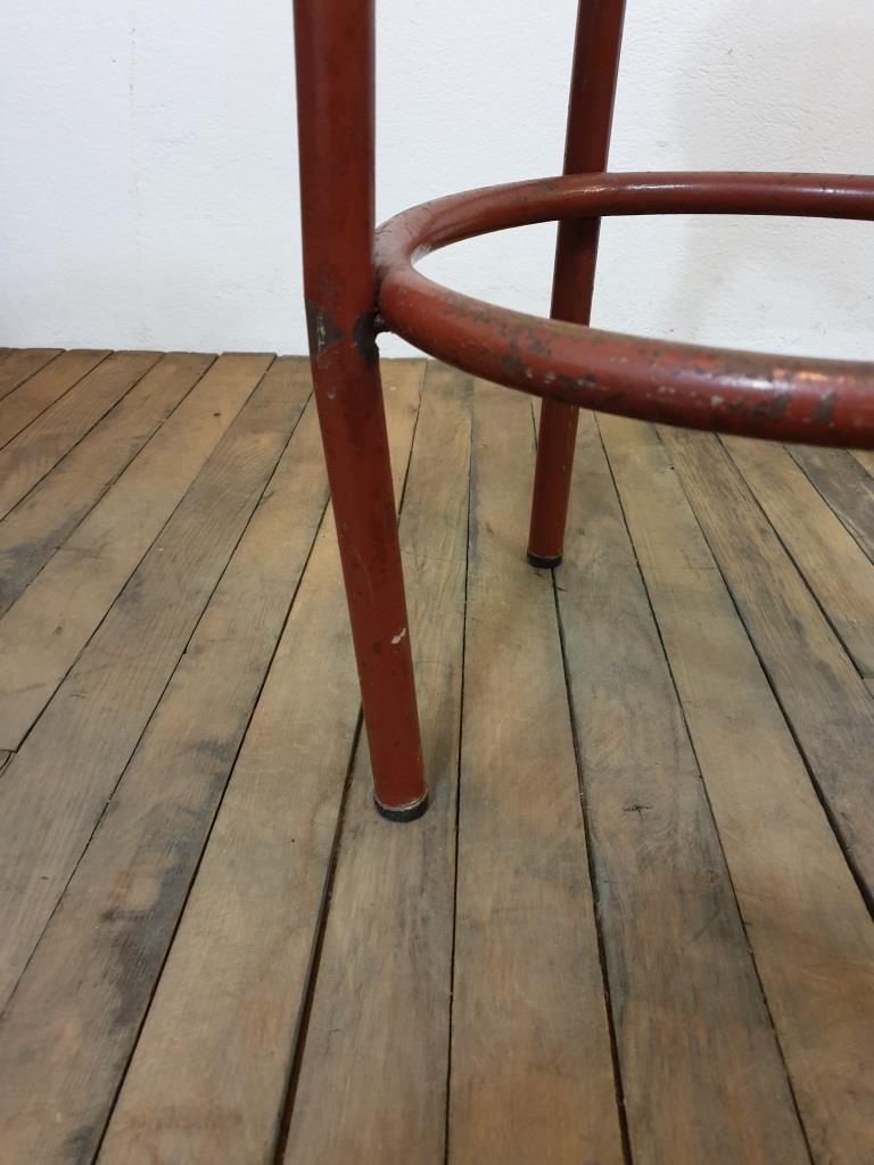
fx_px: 875
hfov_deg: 53.1
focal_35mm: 26
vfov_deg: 67.3
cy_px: 582
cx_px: 437
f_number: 1.5
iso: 320
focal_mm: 4.3
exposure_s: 1/25
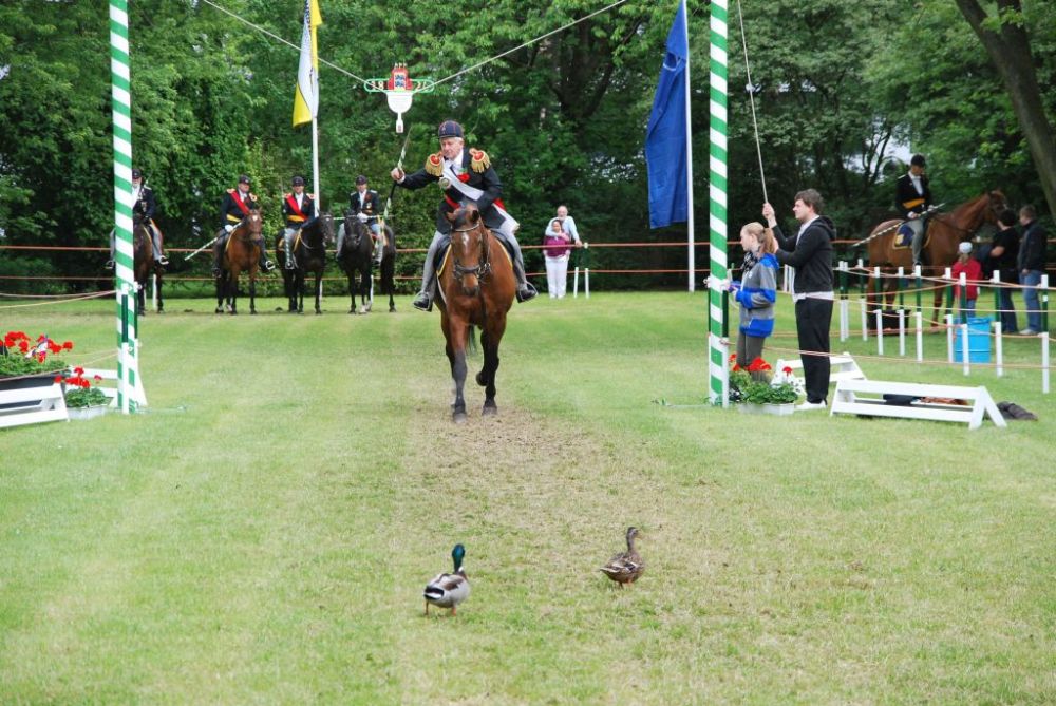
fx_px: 4845
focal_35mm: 165
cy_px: 353
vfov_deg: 8.3
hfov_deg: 12.4
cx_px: 528
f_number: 5.6
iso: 560
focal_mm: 110
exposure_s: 1/500
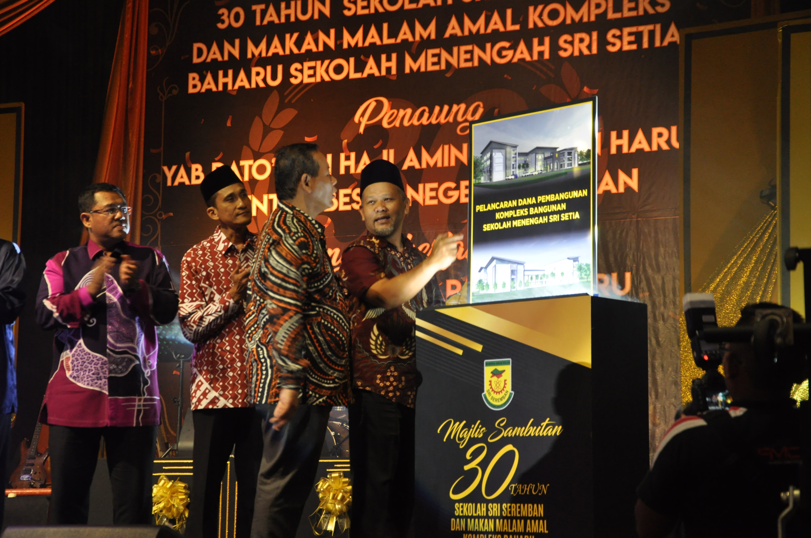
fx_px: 1958
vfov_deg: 15.7
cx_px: 406
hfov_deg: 23.4
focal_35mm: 87
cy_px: 269
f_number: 5
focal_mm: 58
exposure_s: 1/25
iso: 1000
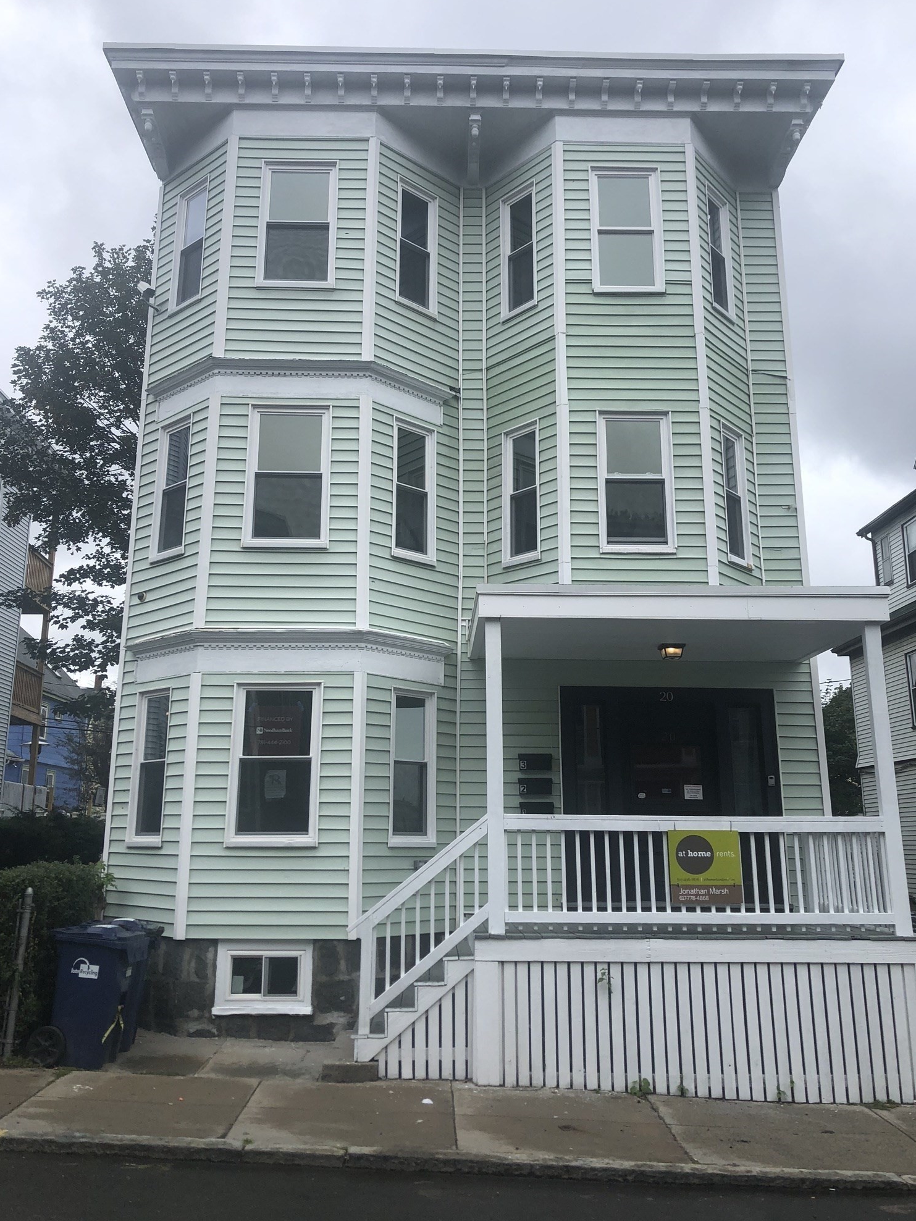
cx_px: 453
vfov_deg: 61.6
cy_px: 595
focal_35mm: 29
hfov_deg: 48.2
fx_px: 1023
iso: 20
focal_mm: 3.99
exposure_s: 1/585
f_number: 1.8
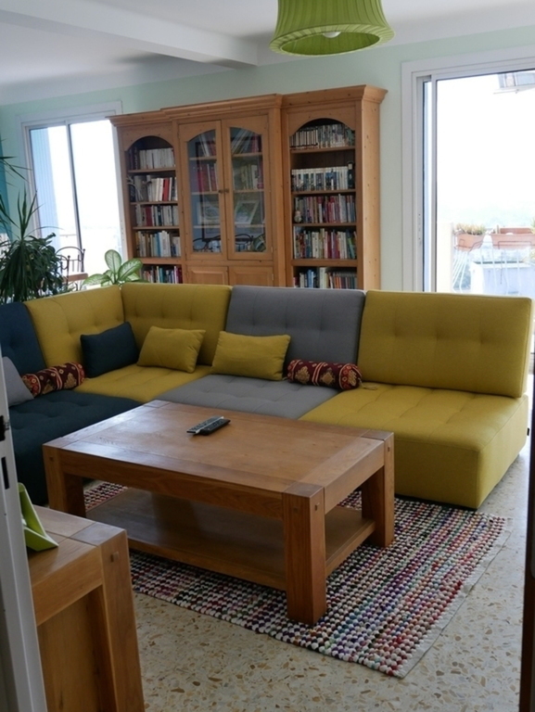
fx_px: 741
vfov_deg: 51.3
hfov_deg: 39.7
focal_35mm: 36
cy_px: 356
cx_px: 268
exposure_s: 1/125
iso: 200
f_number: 4.5
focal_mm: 18
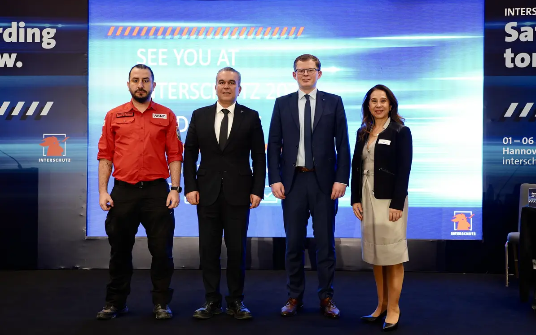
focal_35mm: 40
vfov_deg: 32.0
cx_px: 269
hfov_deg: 49.3
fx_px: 584
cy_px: 163
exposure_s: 1/200
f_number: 2.8
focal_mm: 39
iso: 1600
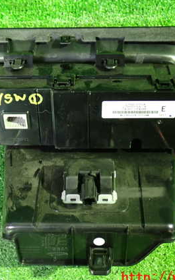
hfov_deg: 22.7
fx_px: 435
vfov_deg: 35.7
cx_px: 73
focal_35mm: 57
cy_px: 138
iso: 800
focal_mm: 6.83
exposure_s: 1/10
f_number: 2.7
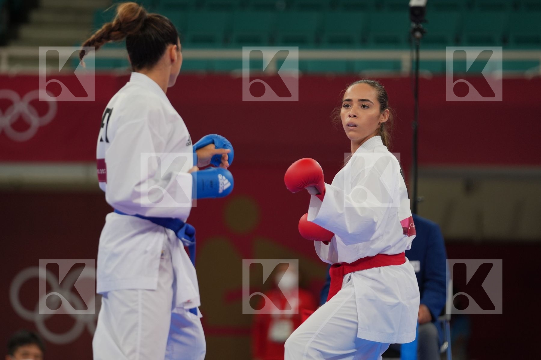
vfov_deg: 5.0
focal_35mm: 273
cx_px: 270
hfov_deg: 7.5
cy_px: 180
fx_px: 4102
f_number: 2.8
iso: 500
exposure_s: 1/1000
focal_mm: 182
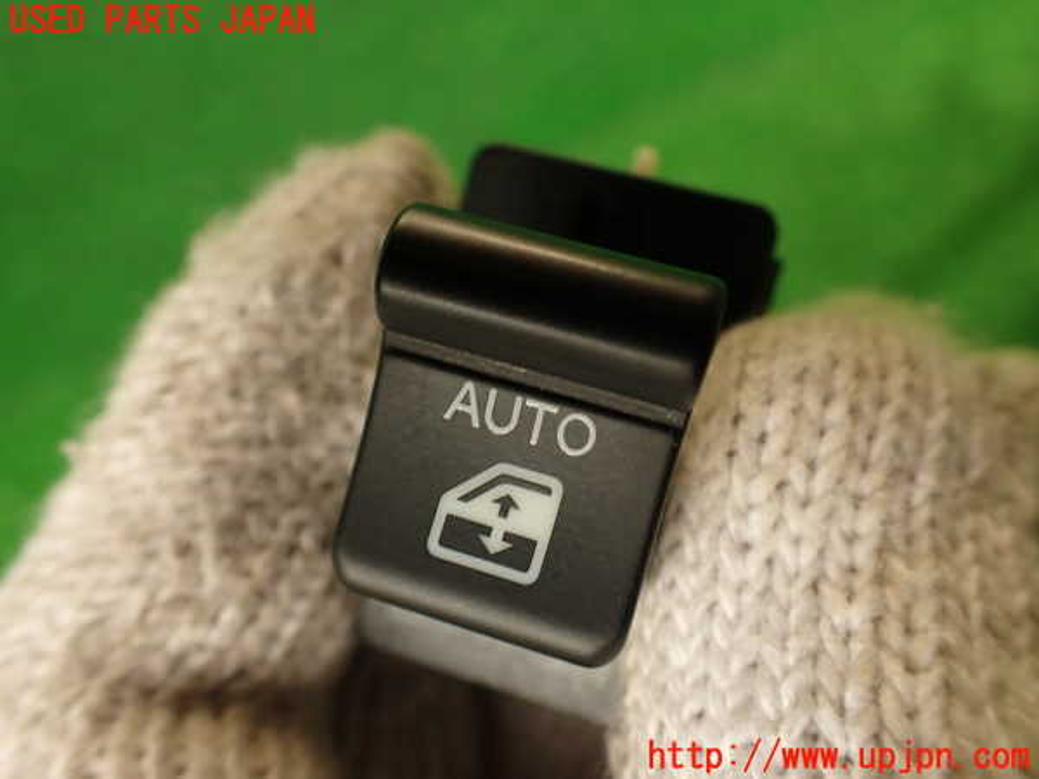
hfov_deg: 60.0
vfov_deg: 46.8
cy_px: 390
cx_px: 520
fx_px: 900
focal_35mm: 30
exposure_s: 1/60
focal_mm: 5.4
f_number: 2.3
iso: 125
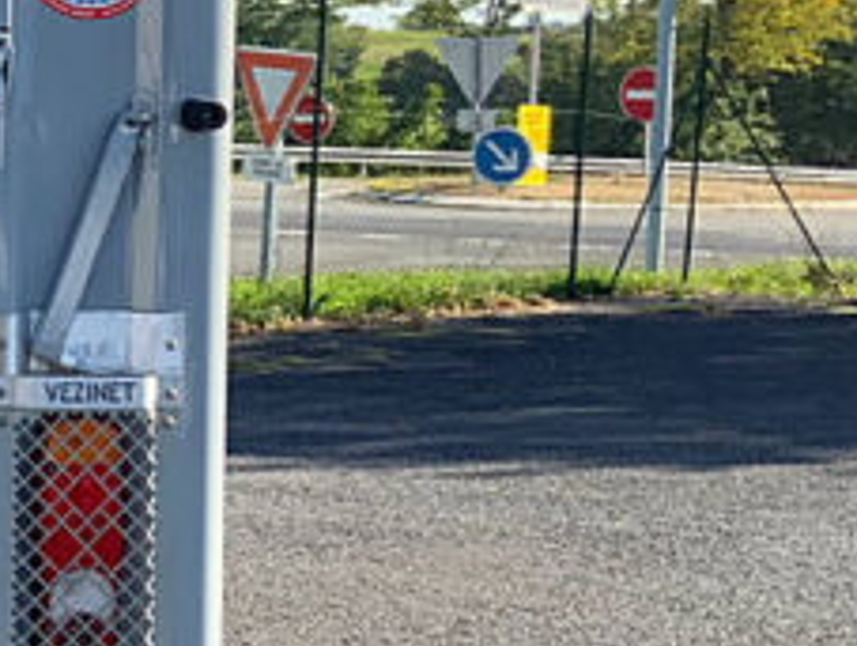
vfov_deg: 14.5
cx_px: -472
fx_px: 2529
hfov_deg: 17.1
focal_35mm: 102
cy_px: 189
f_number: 1.8
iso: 16
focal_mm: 3
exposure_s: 1/804
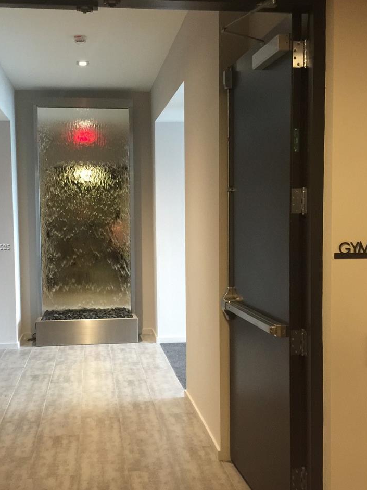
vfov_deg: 50.2
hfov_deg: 38.5
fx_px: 523
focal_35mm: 37
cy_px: 247
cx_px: 149
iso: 125
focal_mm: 4.15
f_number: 2.2
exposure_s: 1/15
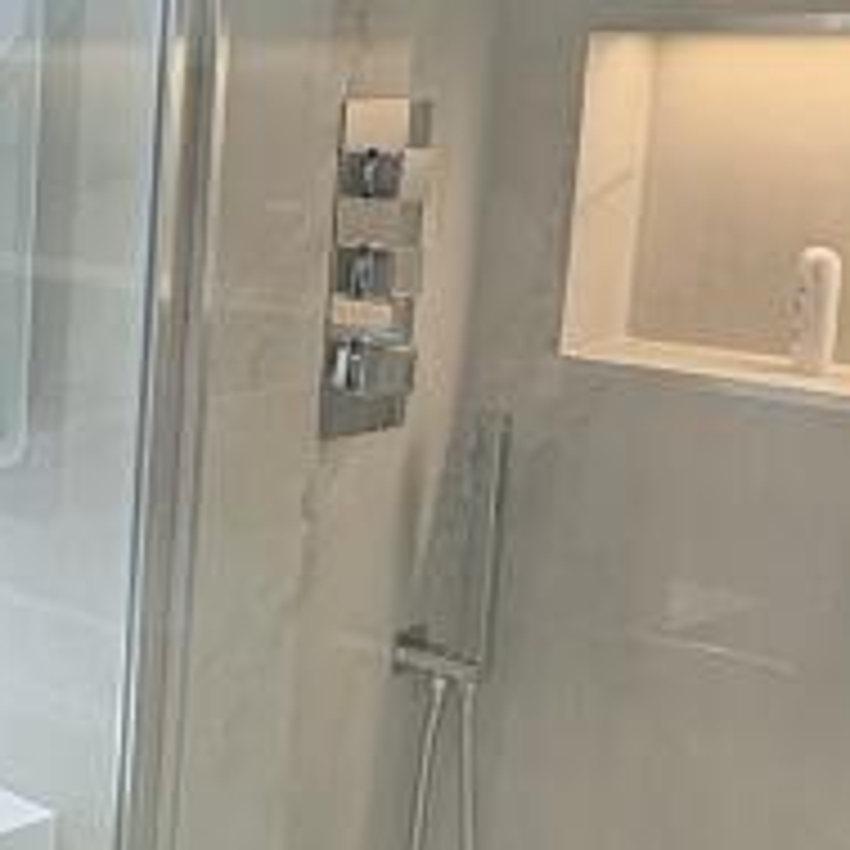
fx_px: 1861
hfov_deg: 22.5
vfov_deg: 25.7
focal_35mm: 67
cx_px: -310
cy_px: 432
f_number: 2.2
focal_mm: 2.22
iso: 64
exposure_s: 1/100
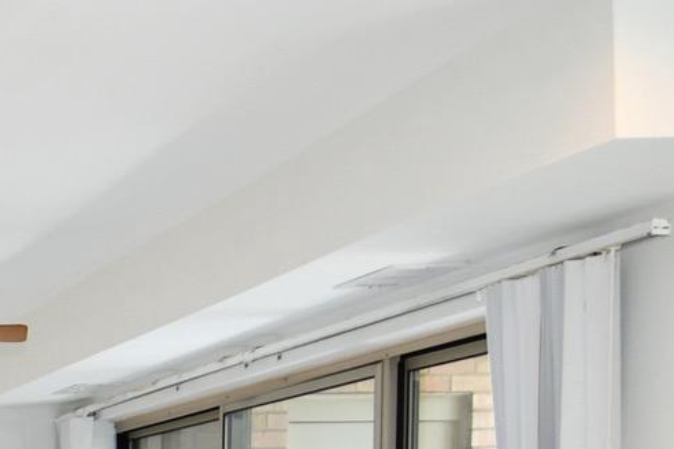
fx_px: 1404
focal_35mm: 75
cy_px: 660
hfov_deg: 19.6
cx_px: -555
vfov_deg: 16.6
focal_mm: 12
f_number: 4
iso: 220
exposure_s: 1/60
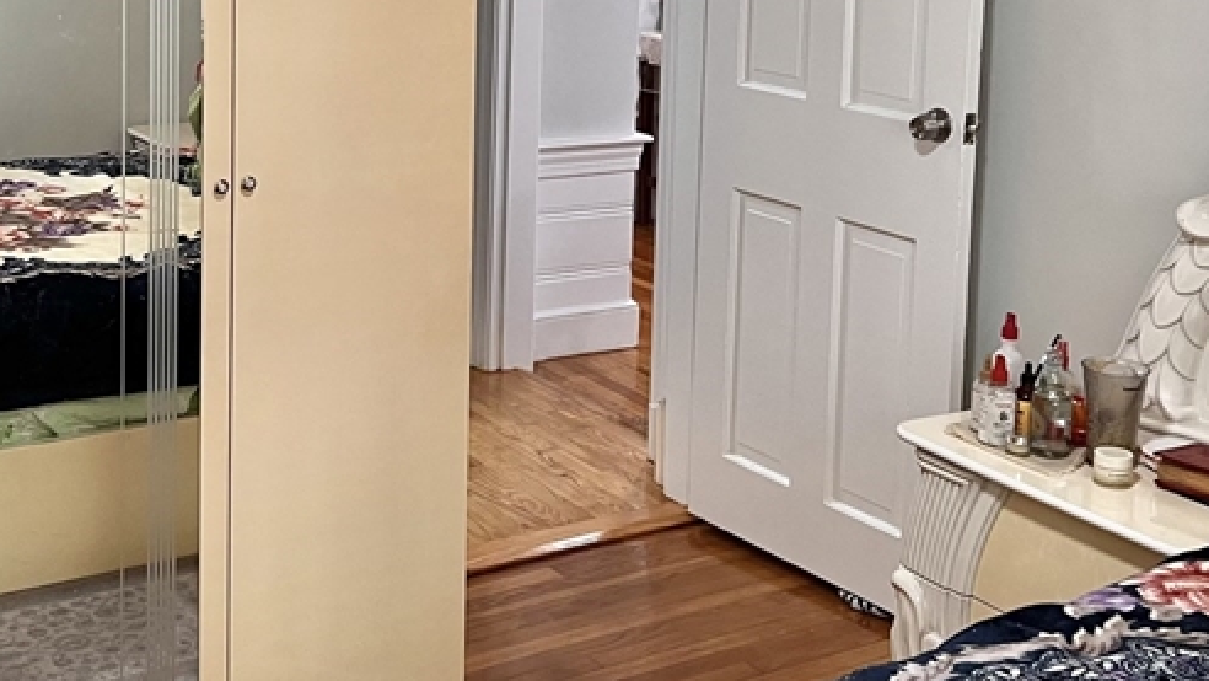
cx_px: 528
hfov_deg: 35.4
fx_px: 1892
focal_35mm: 59
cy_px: -2
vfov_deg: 19.8
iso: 100
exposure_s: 1/60
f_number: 1.5
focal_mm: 5.7
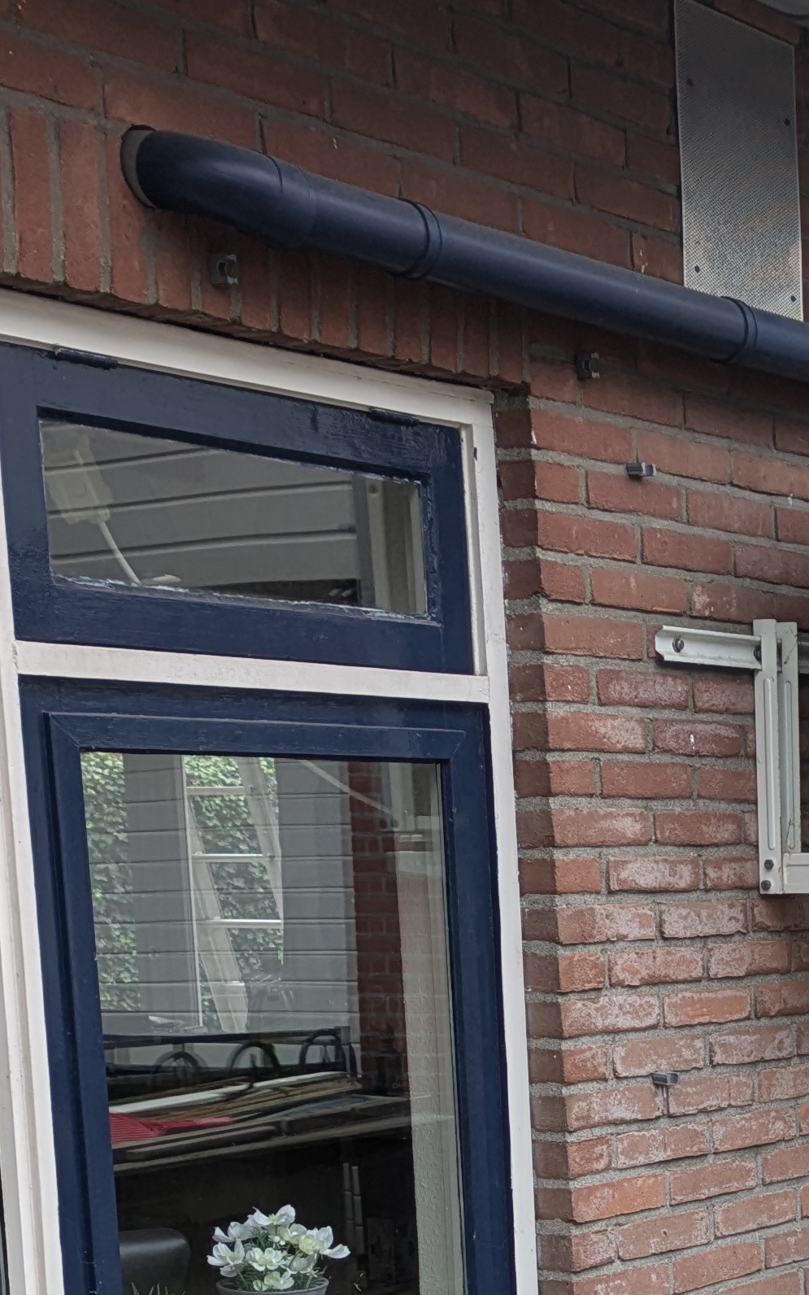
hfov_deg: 15.5
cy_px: 1307
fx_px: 2716
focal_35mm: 77
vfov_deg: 25.4
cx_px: 1235
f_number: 1.89
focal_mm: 5.43
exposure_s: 1/100
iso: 38
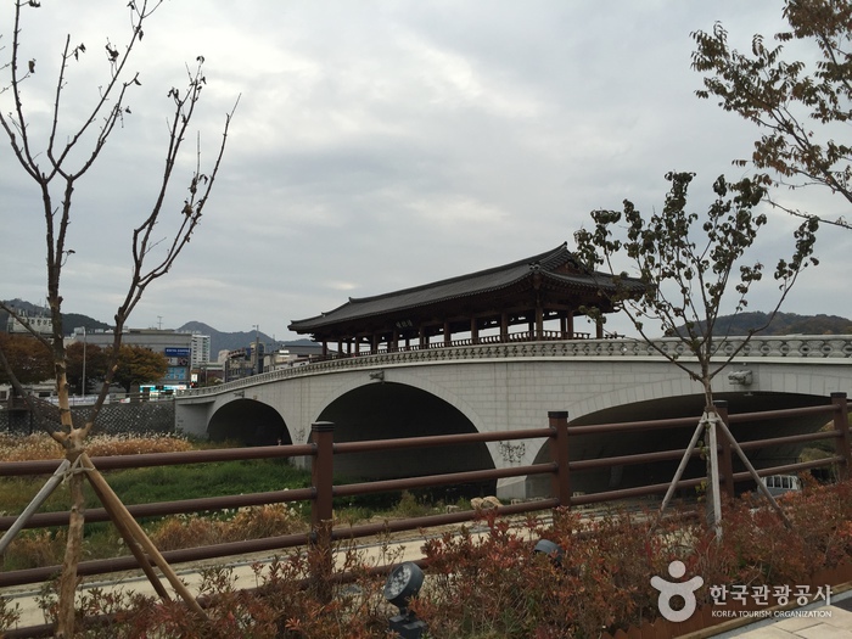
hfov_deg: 61.7
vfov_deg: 48.2
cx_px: 426
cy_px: 320
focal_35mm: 29
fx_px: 714
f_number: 2.2
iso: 40
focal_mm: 4.15
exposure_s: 1/120
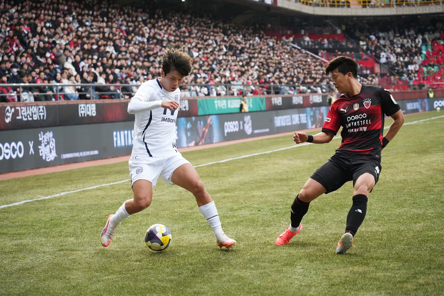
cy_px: 148
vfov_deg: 12.3
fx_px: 1369
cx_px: 222
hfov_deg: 18.4
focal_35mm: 111
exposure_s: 1/4000
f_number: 4.5
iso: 8000
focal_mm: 111
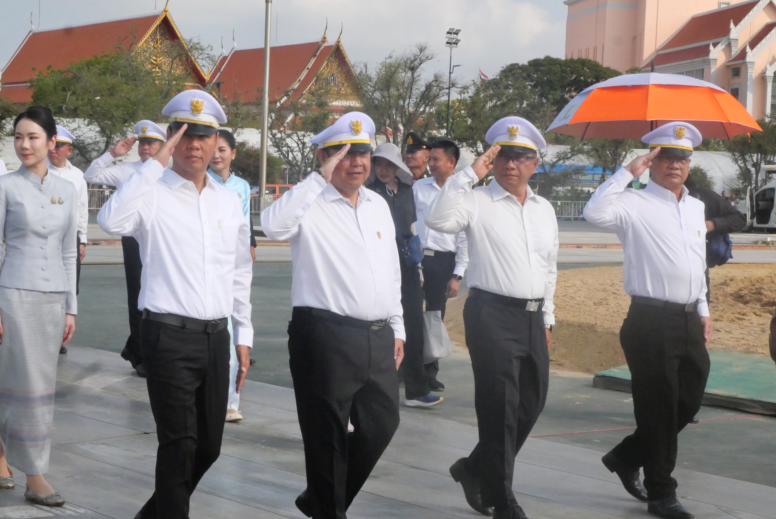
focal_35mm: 78
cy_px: 260
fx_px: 1682
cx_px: 388
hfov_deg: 26.0
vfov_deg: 17.5
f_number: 22
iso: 4000
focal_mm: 38
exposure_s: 1/1300
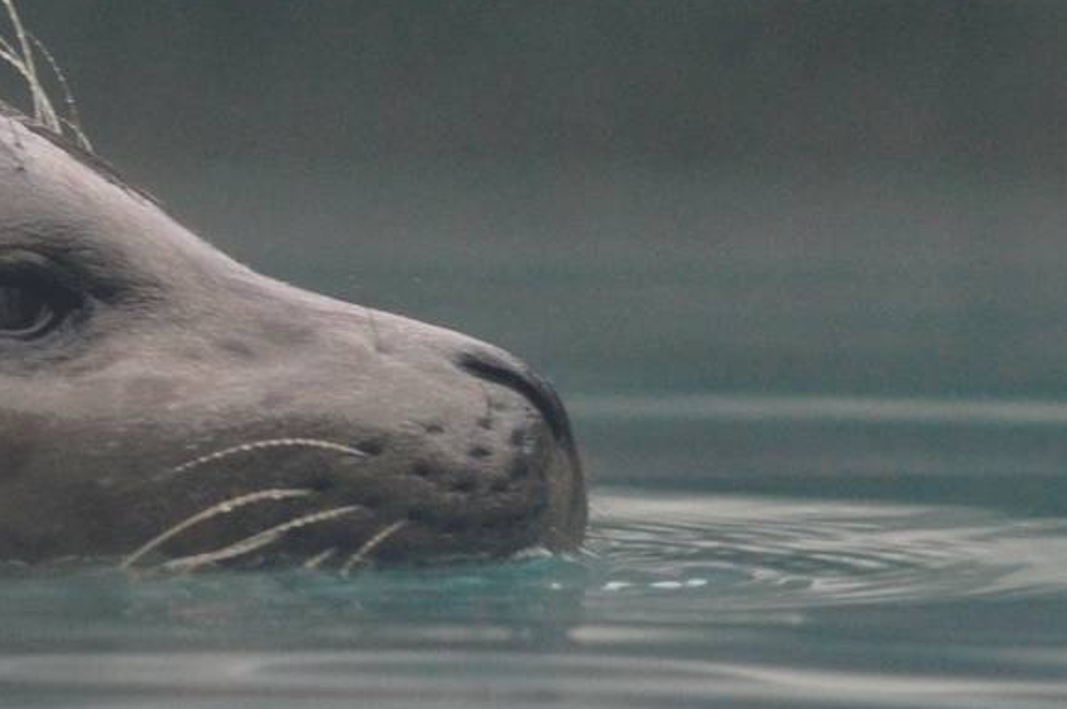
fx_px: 11676
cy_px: 368
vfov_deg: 3.5
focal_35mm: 394
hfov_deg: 5.2
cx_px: -390
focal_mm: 95
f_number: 9
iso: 800
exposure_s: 1/100
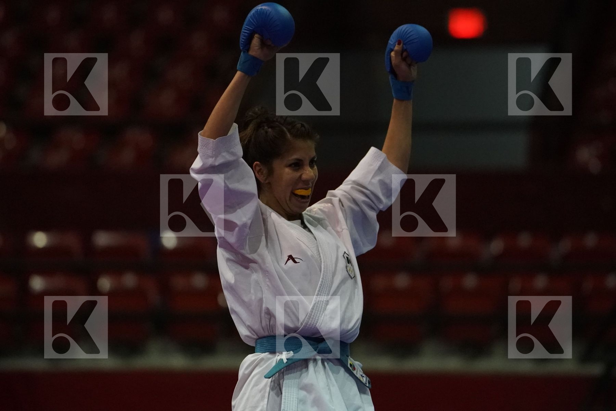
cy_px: 206
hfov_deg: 6.9
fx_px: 5133
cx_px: 308
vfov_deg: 4.6
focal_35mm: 300
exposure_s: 1/800
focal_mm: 200
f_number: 2.8
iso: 6400
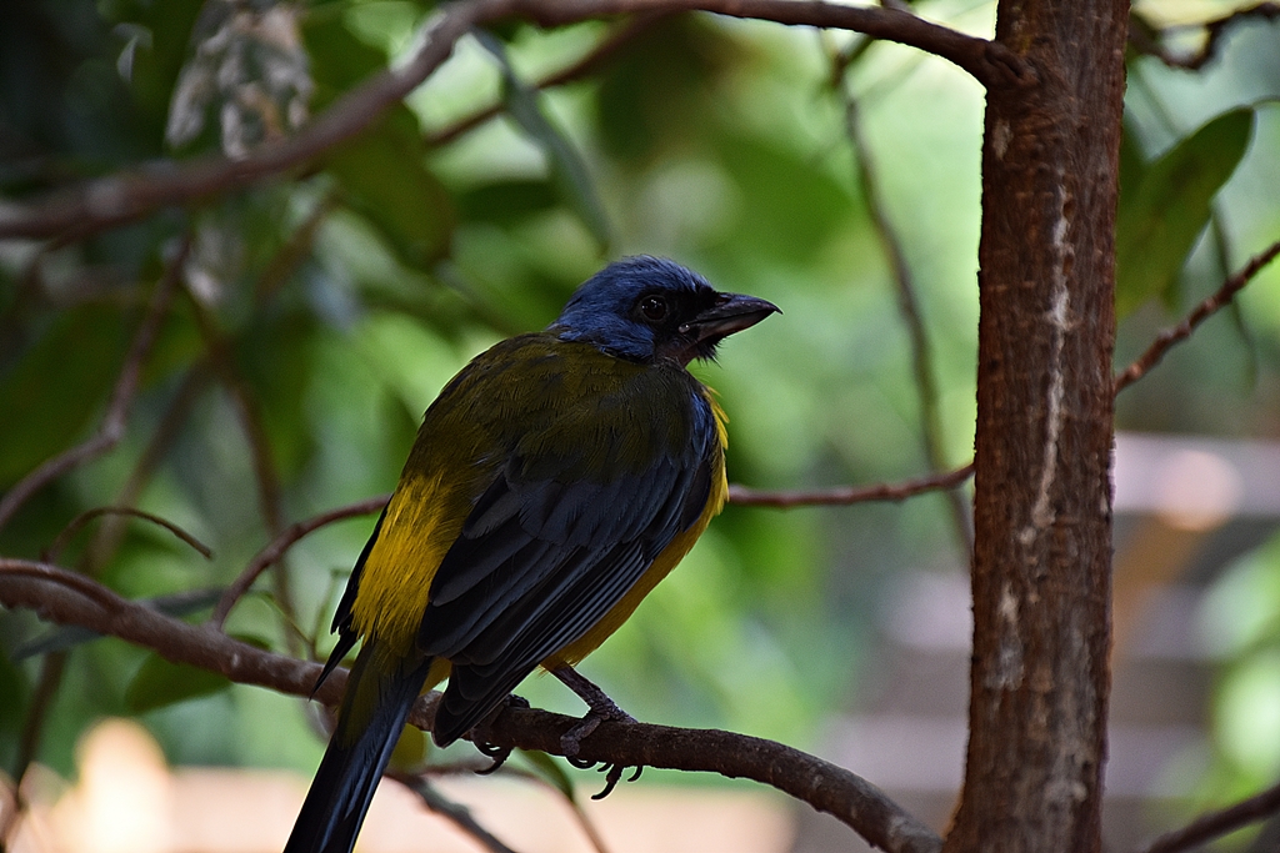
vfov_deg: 6.5
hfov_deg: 9.8
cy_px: 426
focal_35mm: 210
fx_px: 7467
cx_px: 640
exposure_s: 1/125
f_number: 5.6
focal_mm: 140
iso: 800
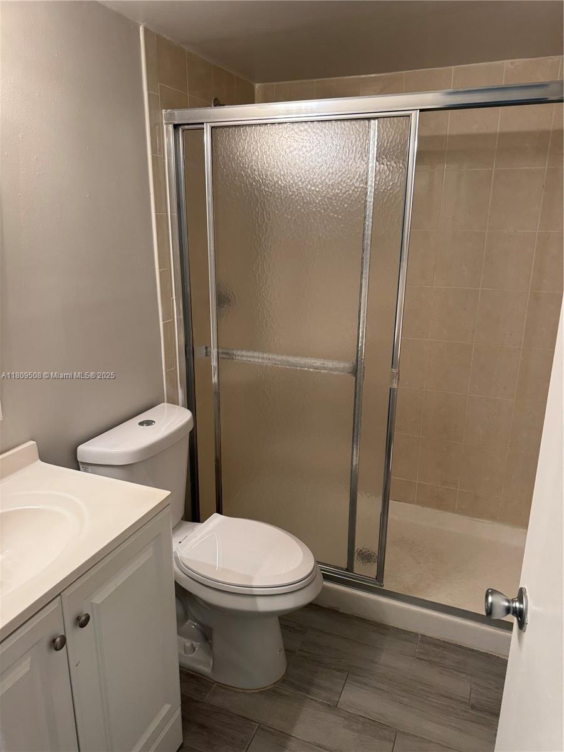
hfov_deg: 56.8
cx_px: 282
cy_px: 376
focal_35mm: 24
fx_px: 521
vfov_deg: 71.6
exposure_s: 1/120
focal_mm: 6.76
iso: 200
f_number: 1.78
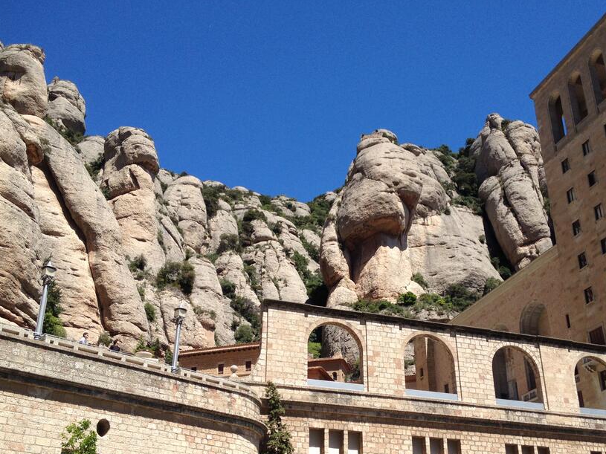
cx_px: 345
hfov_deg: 42.9
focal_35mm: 44
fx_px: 770
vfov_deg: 32.7
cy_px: 281
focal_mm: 4.28
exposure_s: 1/1381
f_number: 2.4
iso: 50
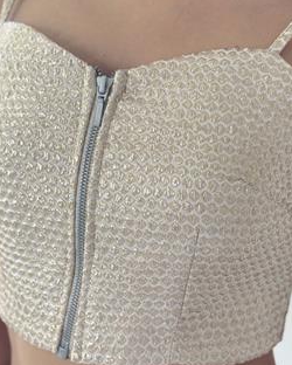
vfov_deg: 23.8
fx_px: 863
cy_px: 195
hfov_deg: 19.2
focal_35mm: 80
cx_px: 173
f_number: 1.78
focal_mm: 6.76
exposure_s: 1/119
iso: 100
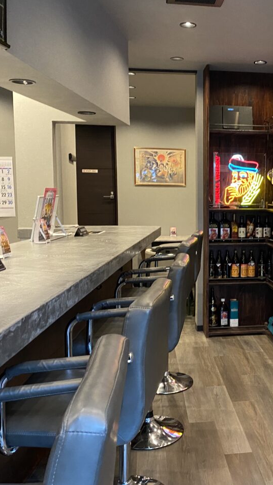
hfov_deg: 30.3
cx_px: 227
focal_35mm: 38
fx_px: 489
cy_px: 242
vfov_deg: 52.8
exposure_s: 1/30
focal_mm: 4.25
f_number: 1.8
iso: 800
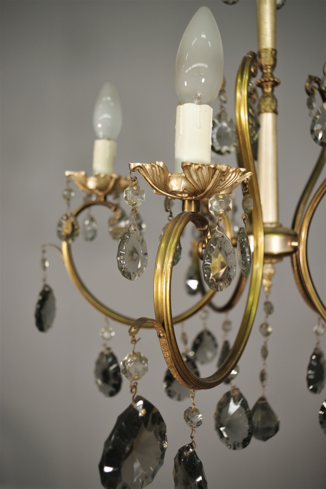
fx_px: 421
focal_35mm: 31
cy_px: 244
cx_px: 163
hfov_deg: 42.3
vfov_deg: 60.3
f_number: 4
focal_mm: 21.25
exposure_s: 1/60
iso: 400
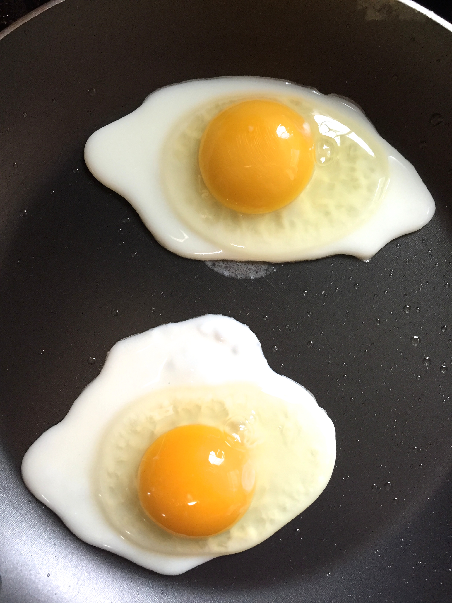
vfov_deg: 61.7
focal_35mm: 29
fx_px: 505
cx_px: 226
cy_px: 302
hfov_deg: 48.2
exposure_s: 1/30
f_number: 2.2
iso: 125
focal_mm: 4.15
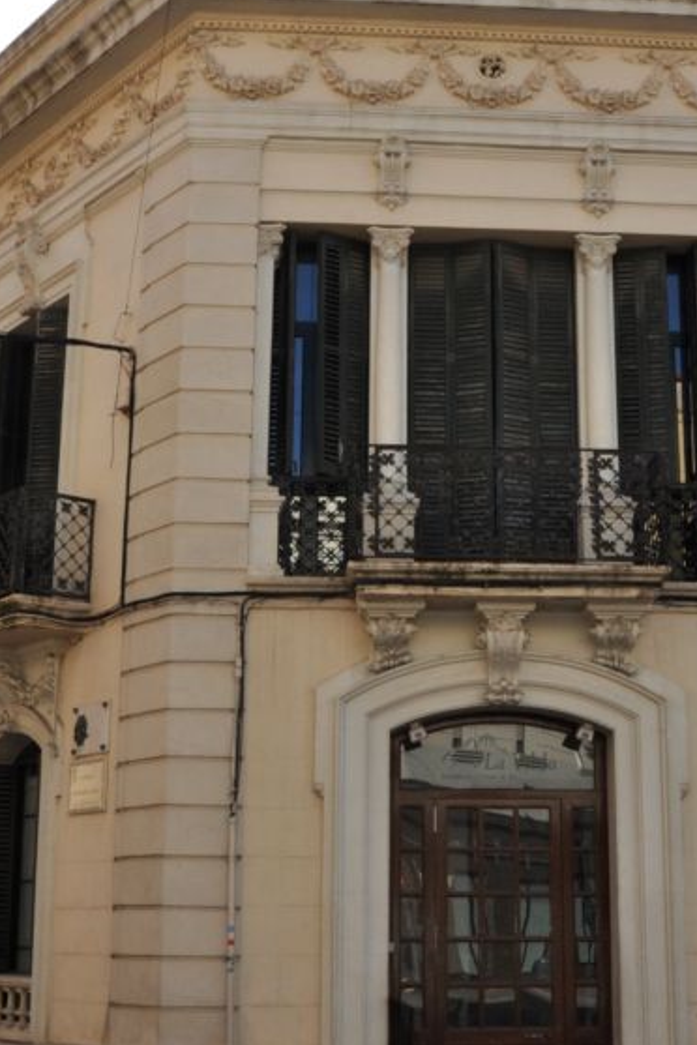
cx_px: 474
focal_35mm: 55
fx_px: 1597
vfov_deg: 36.2
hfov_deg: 24.5
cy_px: 491
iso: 500
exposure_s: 1/200
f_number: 16
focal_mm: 20
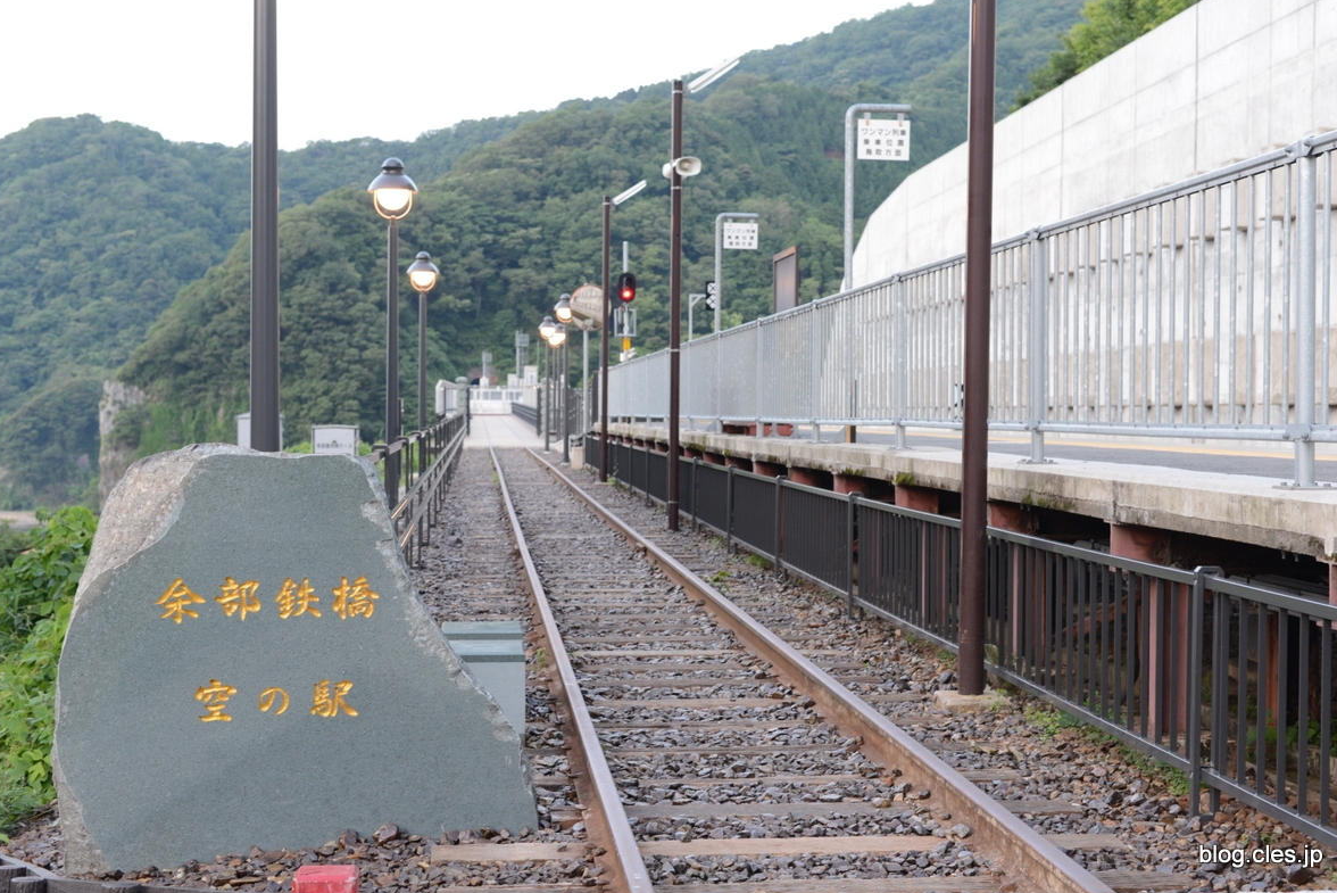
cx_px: 673
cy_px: 441
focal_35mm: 51
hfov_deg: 38.9
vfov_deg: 26.5
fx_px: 1895
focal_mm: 50
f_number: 5.6
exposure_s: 1/50
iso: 1100
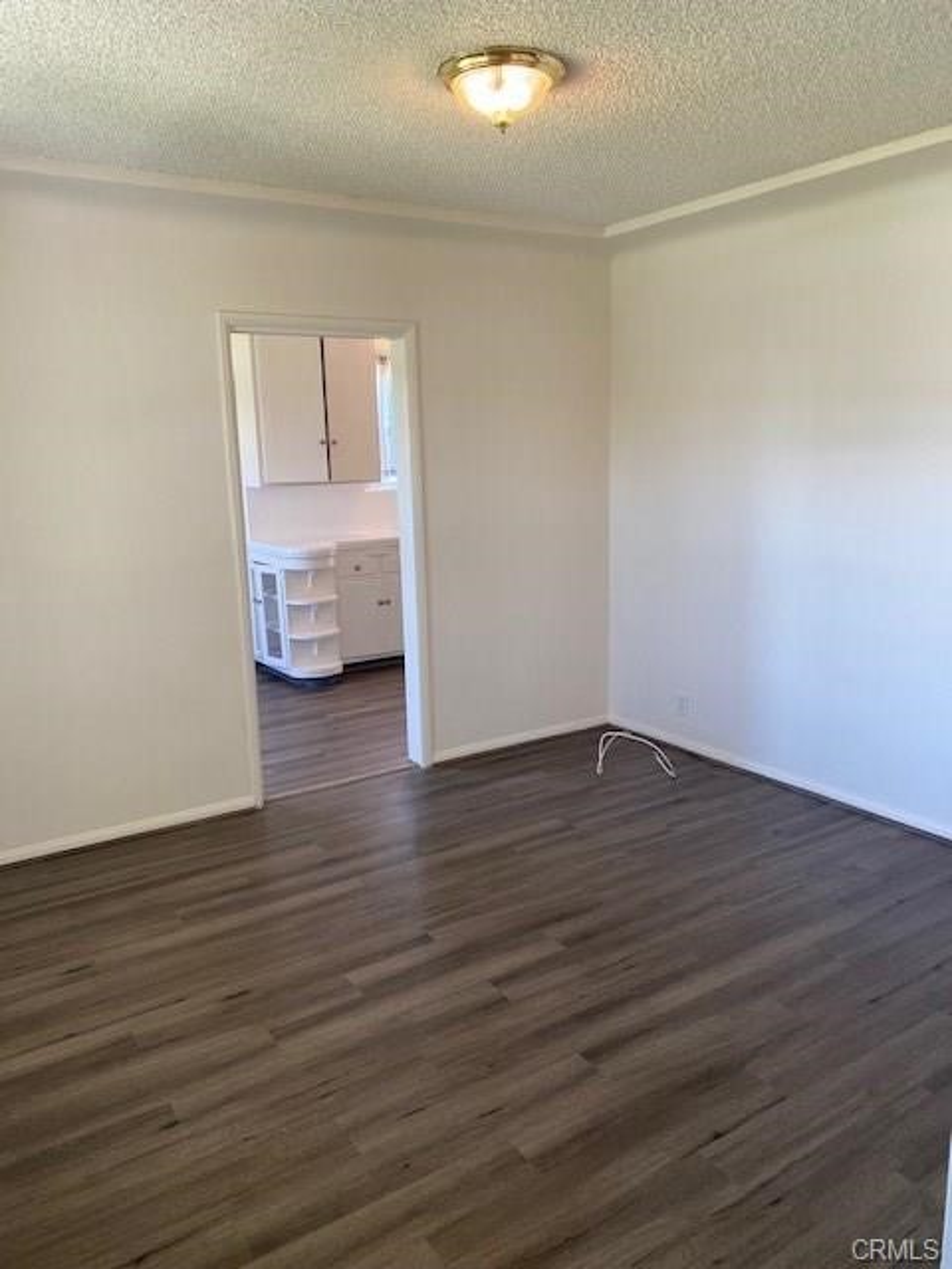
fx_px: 953
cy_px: 634
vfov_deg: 67.3
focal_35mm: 26
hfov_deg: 53.1
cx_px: 476
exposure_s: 1/120
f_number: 1.8
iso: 125
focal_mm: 4.25
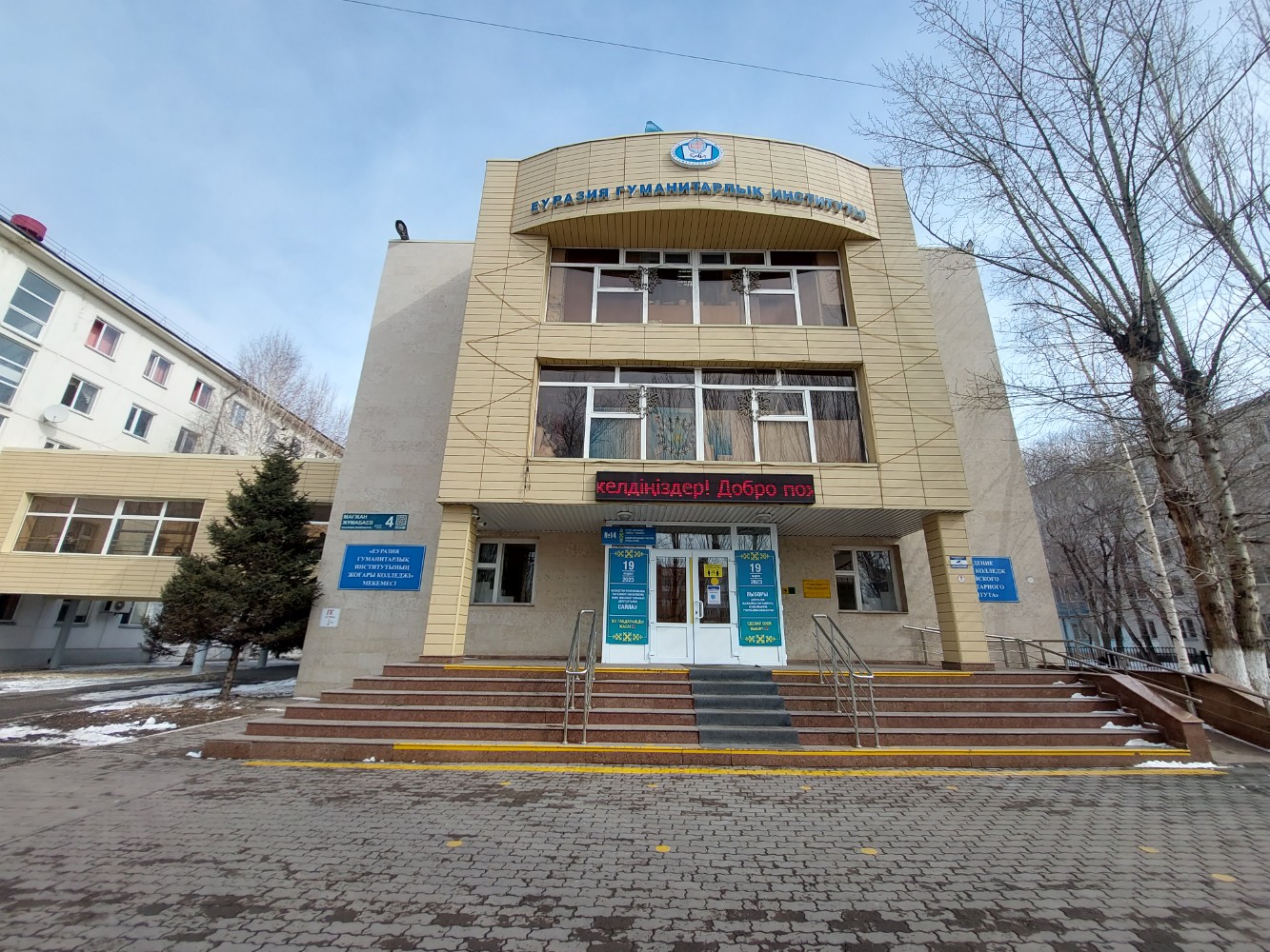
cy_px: 476
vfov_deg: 89.9
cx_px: 635
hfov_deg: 106.2
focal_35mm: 13
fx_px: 477
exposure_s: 1/909
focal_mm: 1.74
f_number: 2.2
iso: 40
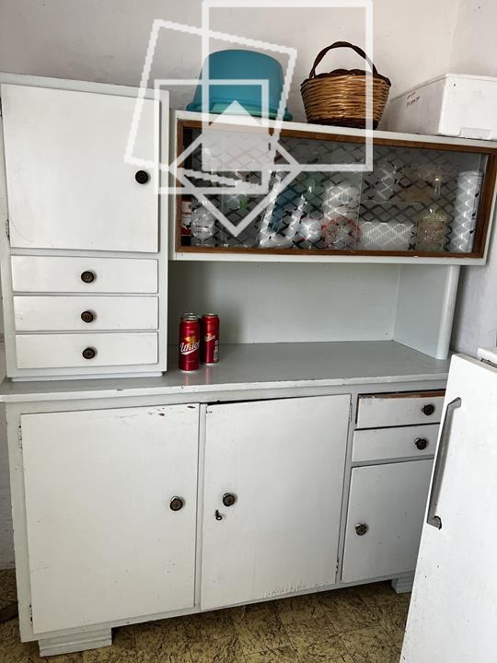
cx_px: 248
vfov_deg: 67.3
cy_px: 332
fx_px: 498
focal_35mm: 26
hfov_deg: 53.1
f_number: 1.5
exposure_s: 1/121
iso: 125
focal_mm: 5.7
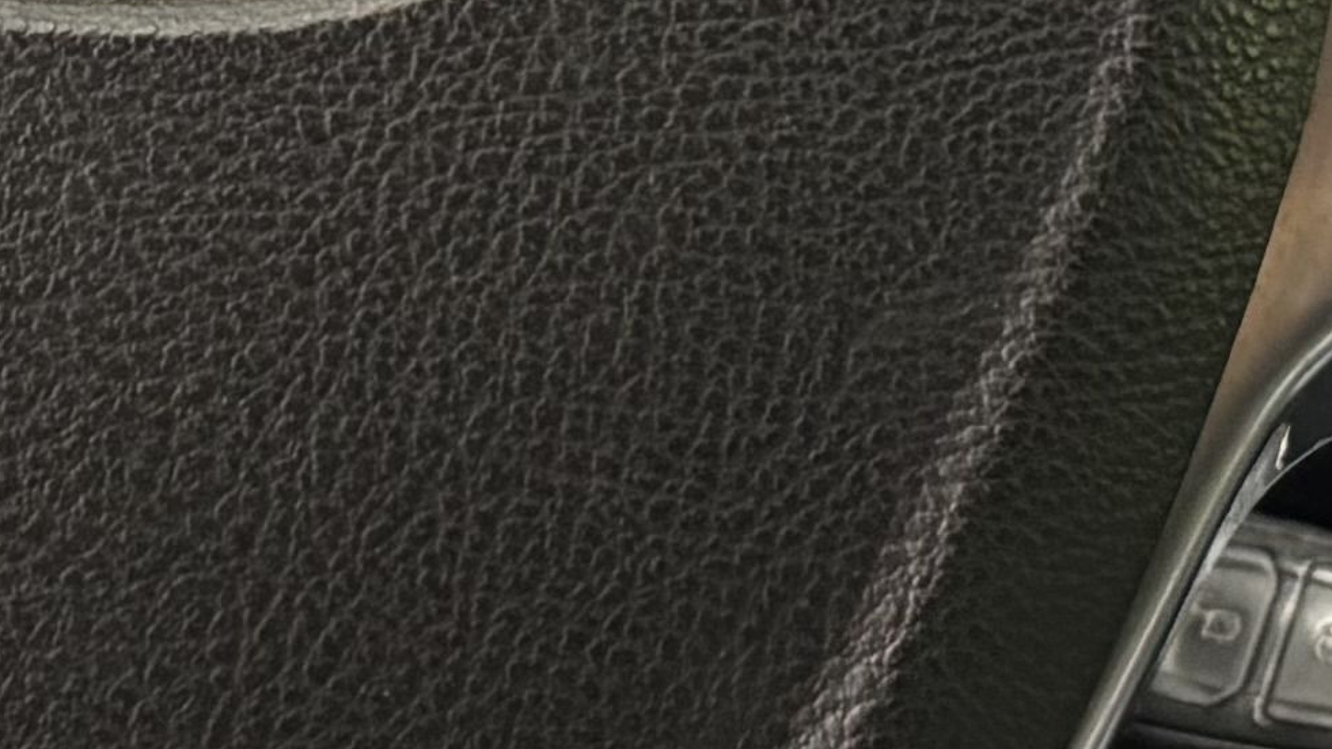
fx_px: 5828
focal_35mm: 165
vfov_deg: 7.3
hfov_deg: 12.9
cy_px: -206
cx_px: -29
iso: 640
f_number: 1.6
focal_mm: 5.96
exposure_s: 1/33
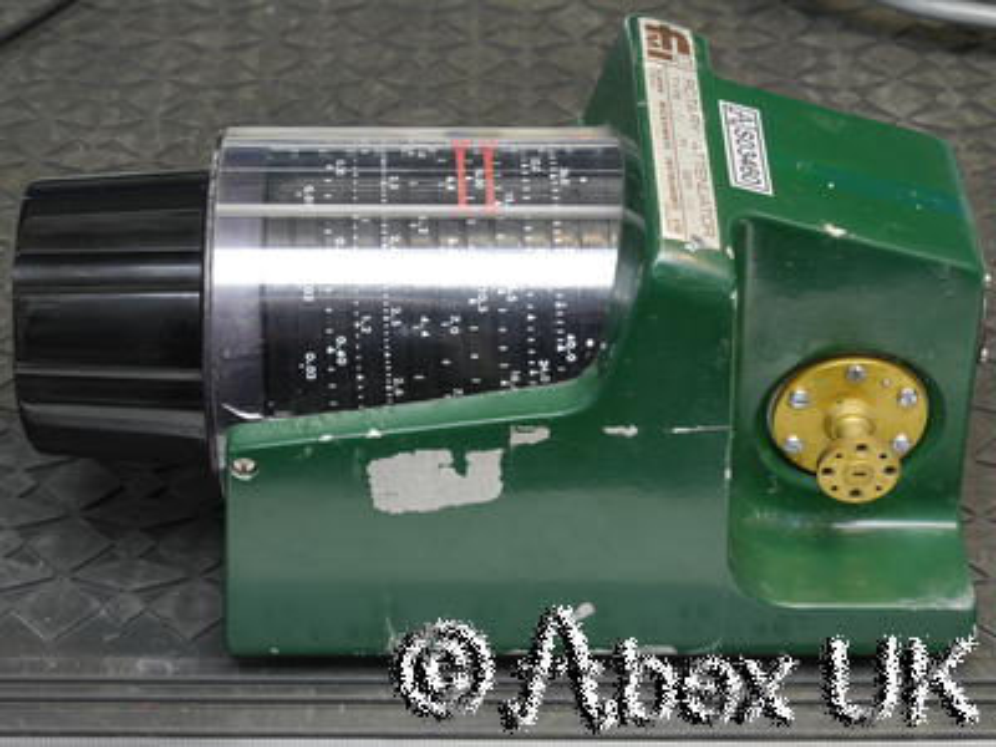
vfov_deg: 16.1
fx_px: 2647
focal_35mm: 92
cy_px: 374
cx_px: 498
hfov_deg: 21.3
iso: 400
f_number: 11
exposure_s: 1/5
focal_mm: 46
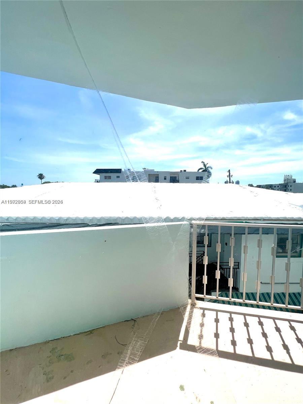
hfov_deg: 89.9
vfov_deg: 106.2
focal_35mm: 13
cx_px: 152
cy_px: 202
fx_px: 152
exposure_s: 1/5000
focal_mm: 1.57
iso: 40
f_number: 1.8
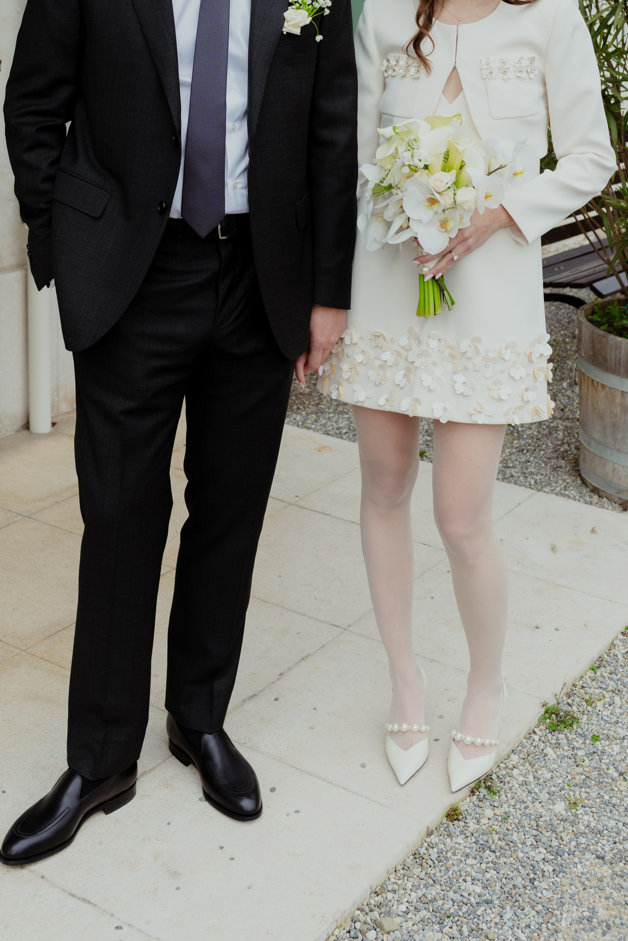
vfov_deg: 51.9
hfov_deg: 35.9
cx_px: 298
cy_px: 474
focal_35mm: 37
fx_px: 968
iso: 100
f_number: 4.5
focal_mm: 35
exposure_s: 1/250
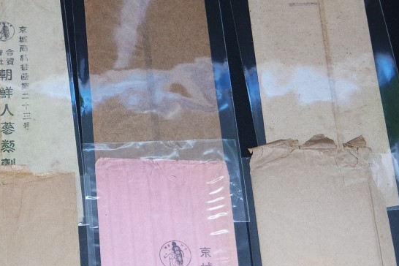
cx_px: 6
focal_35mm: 82
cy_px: 218
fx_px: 909
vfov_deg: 16.5
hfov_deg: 23.8
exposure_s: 1/50
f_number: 4
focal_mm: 23
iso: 400
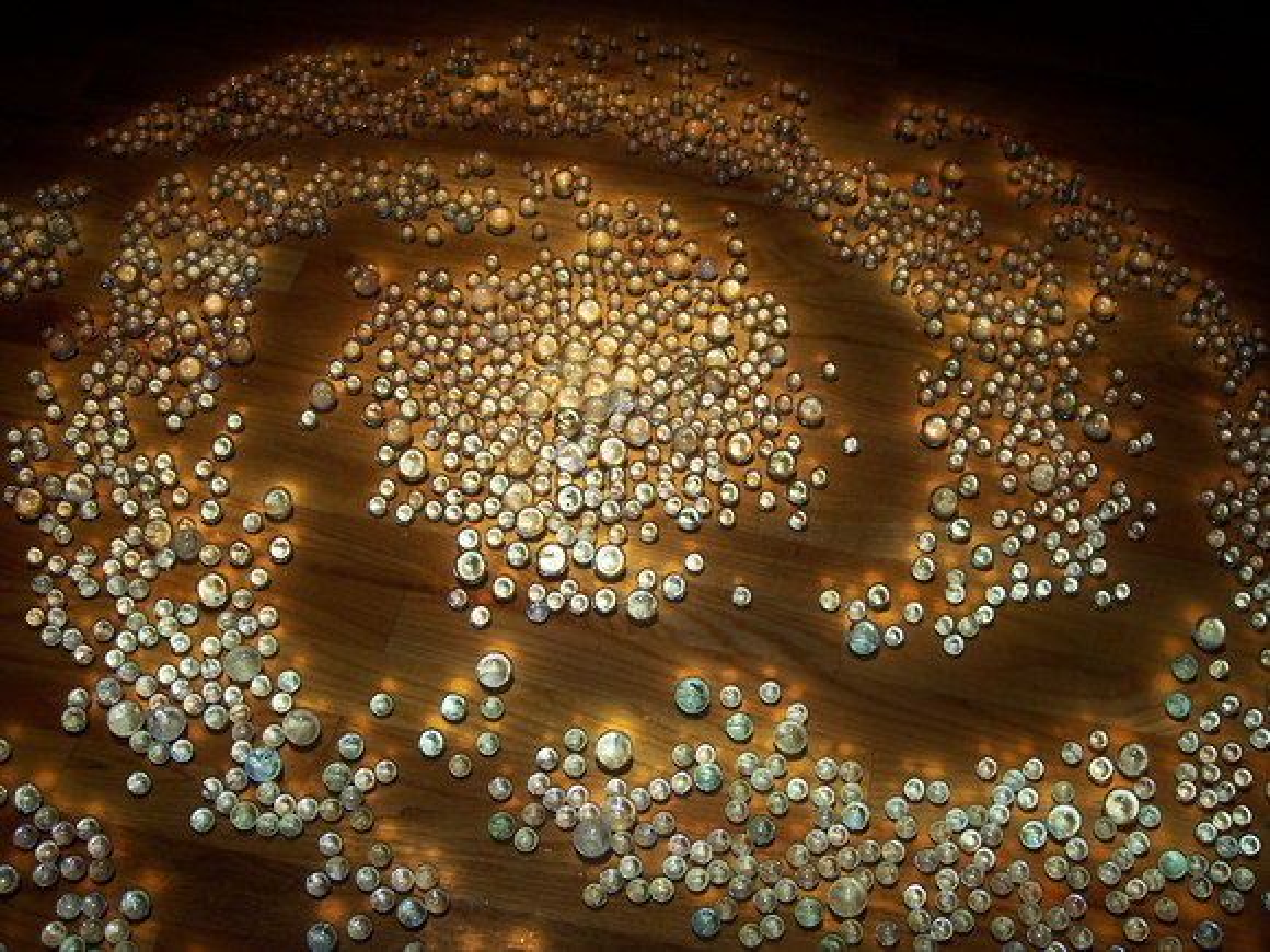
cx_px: 635
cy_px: 476
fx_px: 1431
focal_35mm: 39
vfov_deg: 36.8
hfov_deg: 47.9
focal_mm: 8
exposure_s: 1/60
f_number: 2.8
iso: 100
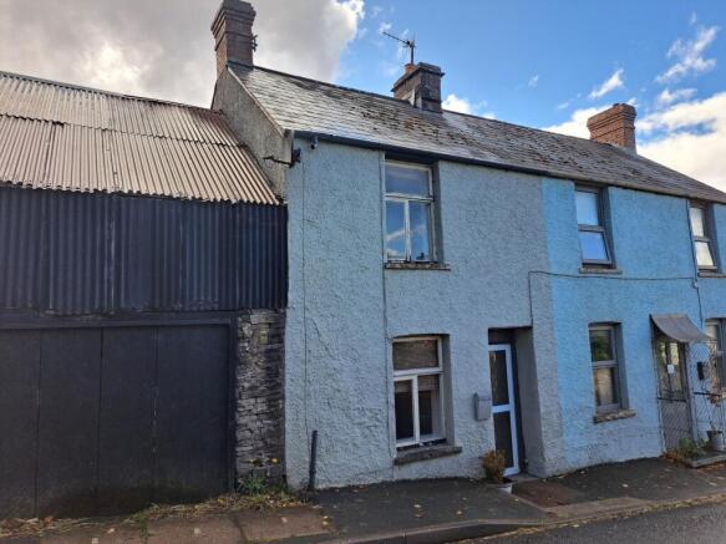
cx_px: 363
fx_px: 503
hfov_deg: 71.6
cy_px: 272
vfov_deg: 56.8
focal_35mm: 24
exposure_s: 1/583
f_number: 1.8
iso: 50
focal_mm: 5.23
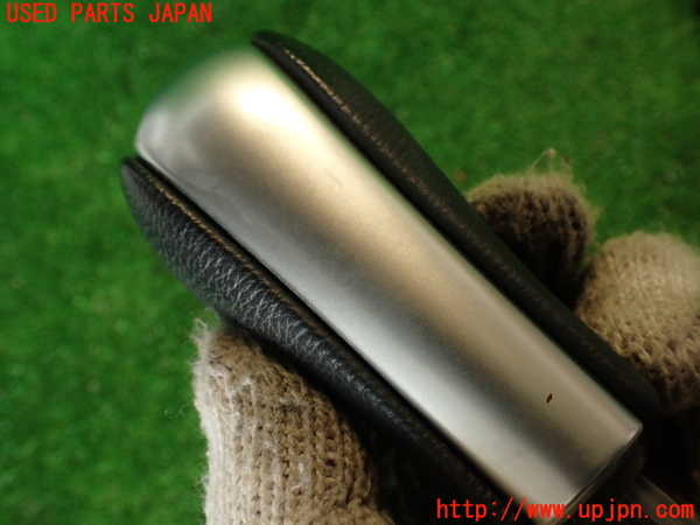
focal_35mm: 32
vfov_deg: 44.2
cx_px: 350
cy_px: 262
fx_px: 647
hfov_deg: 56.8
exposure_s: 1/50
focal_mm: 5.79
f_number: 2.4
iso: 200
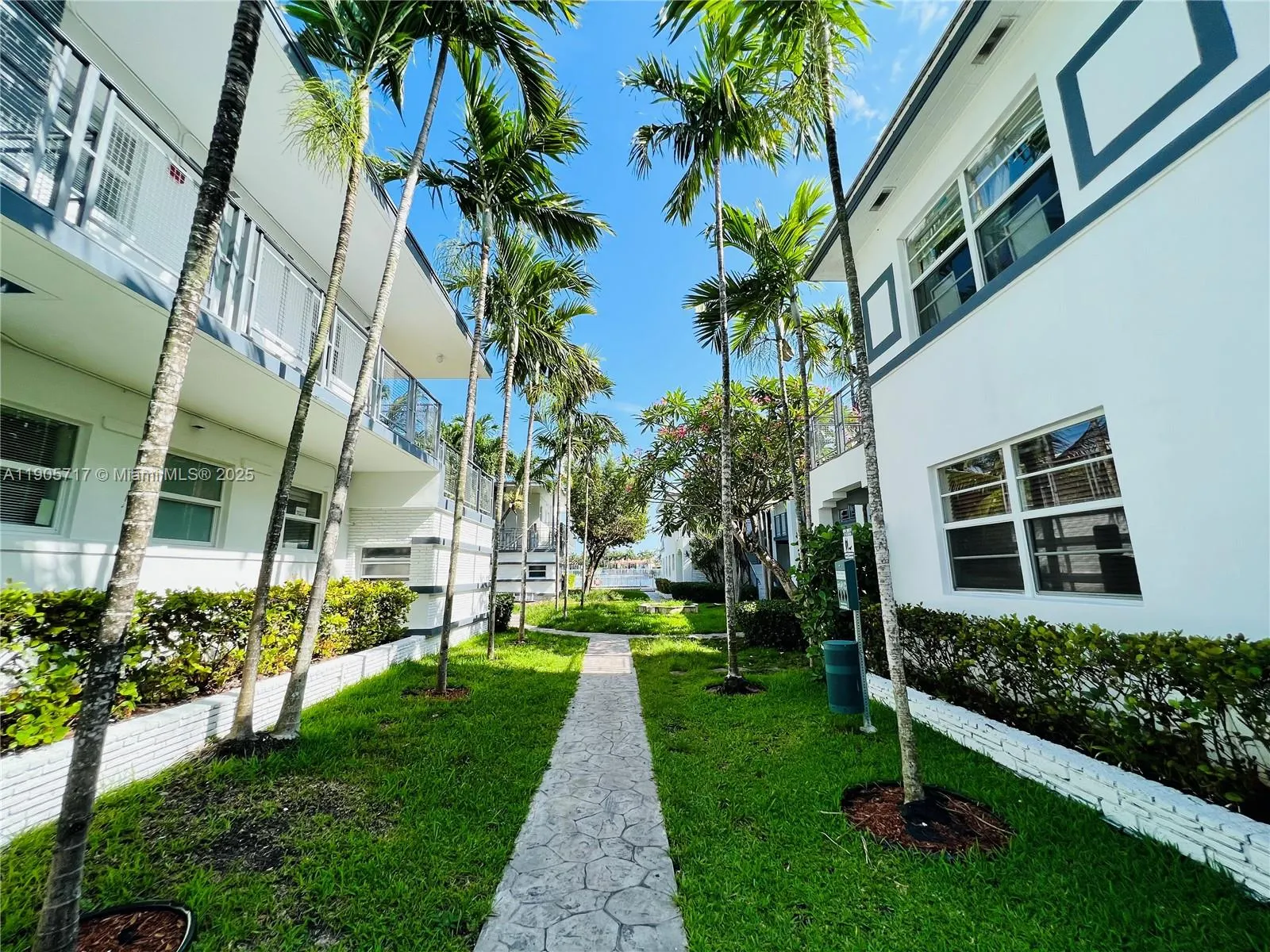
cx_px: 635
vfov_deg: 89.9
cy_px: 476
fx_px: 477
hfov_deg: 106.2
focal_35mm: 13
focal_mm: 1.57
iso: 32
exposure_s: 1/853
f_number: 1.8
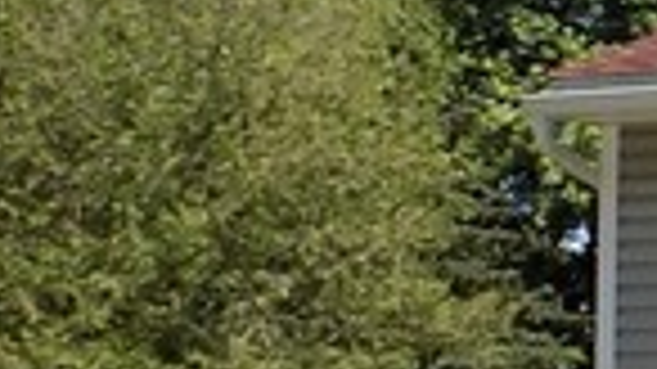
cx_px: 1404
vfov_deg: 5.3
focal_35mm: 230
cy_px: 446
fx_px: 4005
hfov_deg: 8.8
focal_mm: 5.3
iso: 80
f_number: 3.3
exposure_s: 1/500
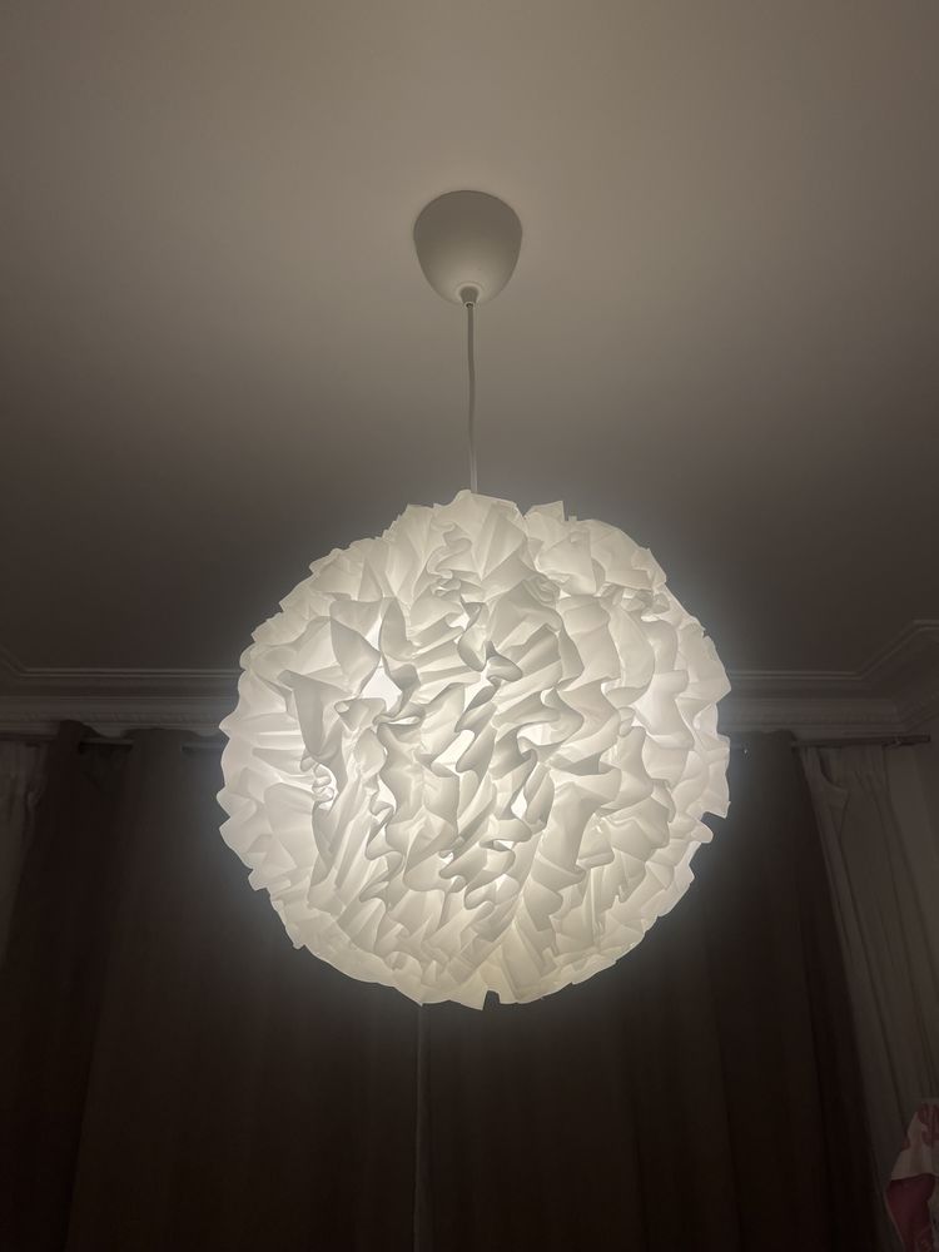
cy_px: 626
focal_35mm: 26
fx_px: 940
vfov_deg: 67.3
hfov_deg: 53.1
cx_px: 470
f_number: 1.6
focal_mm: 5.1
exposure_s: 1/100
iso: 64
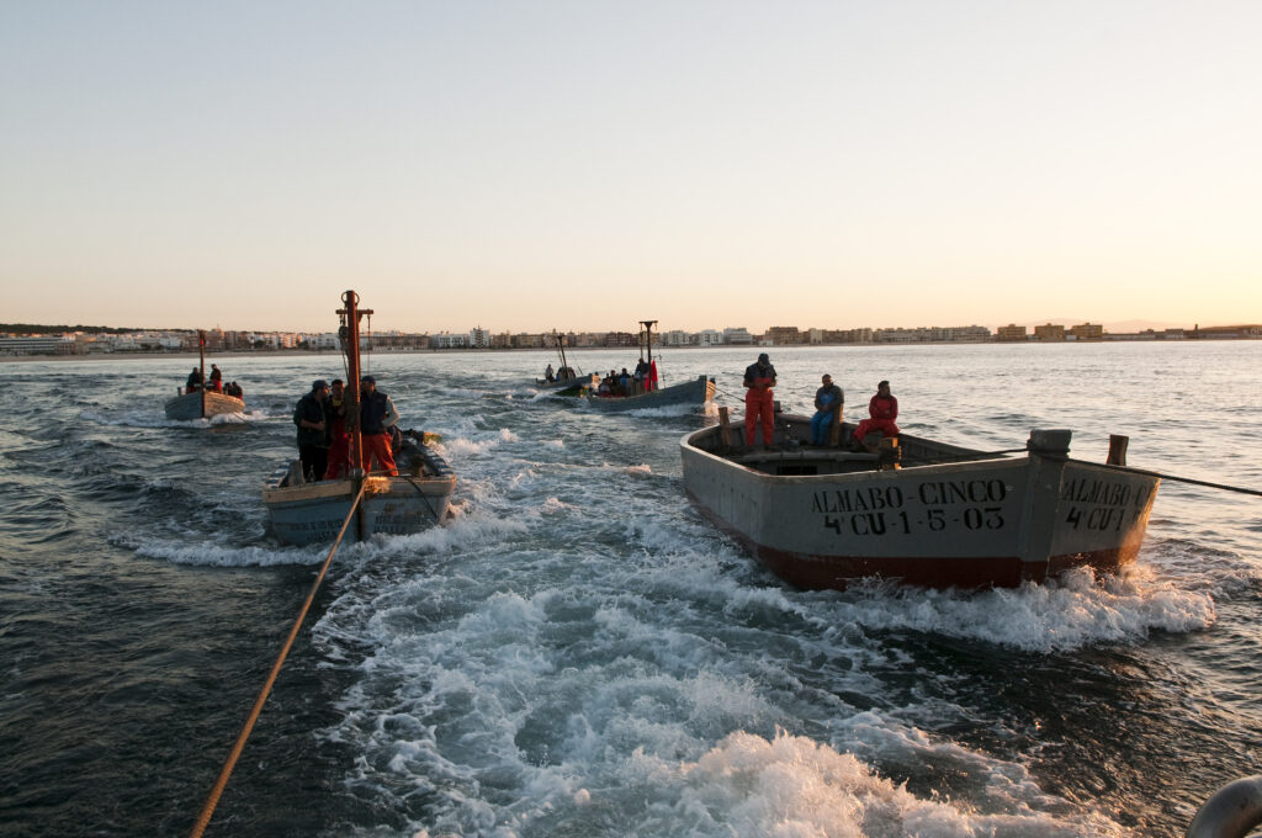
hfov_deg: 67.4
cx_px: 631
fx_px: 945
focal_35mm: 27
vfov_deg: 47.8
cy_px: 419
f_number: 6.7
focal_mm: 18
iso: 200
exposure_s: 1/180
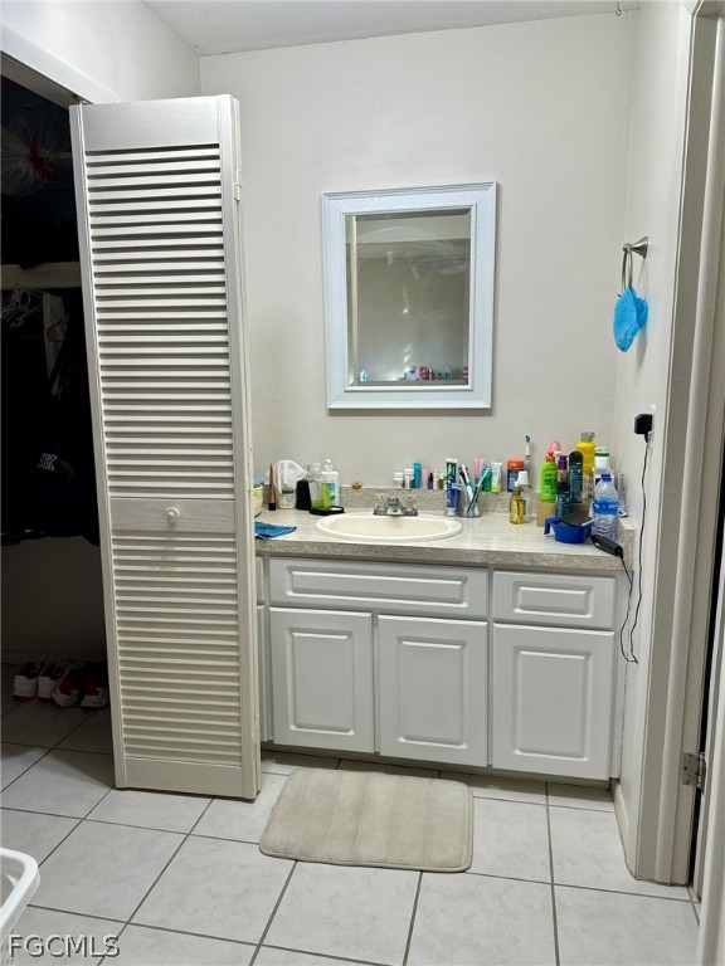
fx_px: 670
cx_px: 362
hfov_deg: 56.8
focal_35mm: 24
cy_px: 483
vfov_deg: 71.6
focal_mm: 6.86
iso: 100
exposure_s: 1/120
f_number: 1.78
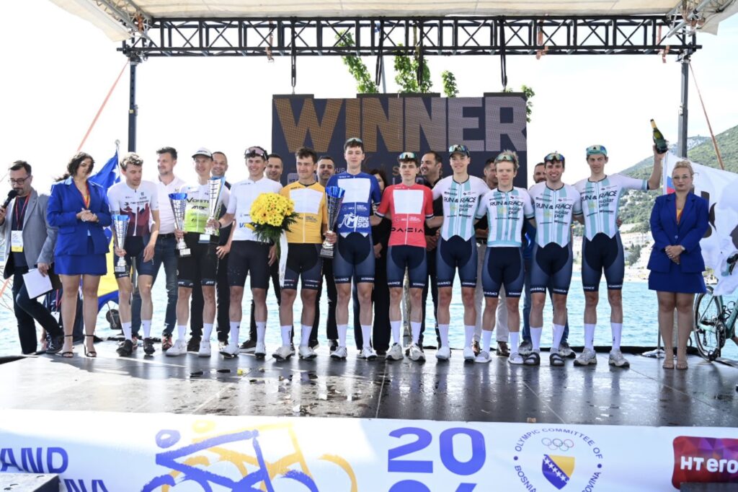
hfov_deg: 55.1
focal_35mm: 34
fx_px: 707
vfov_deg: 38.3
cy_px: 246
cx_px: 369
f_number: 4
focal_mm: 34.5
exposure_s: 1/250
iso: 100
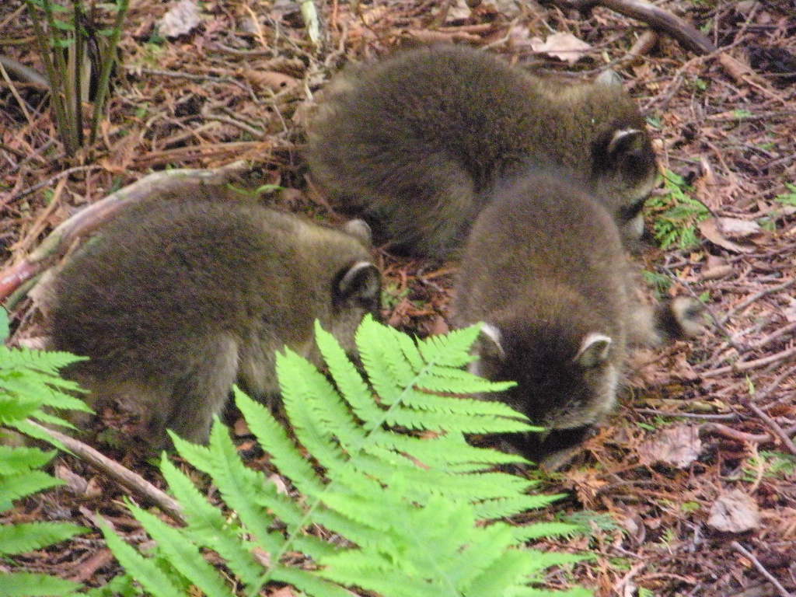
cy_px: 298
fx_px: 4139
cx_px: 398
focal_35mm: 180
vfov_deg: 8.2
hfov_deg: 11.0
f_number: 5.6
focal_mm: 31.5
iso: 1600
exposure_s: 1/62.3
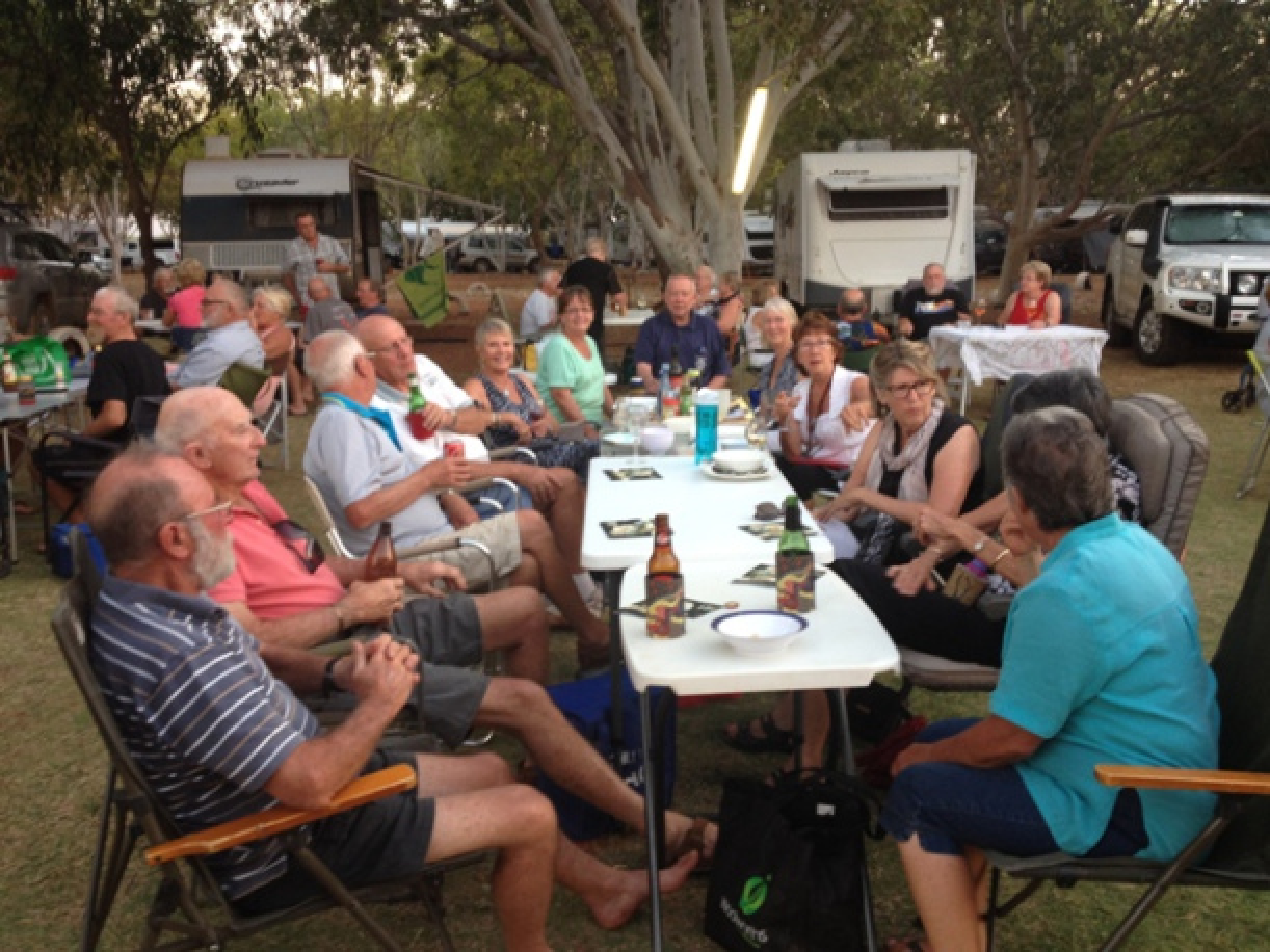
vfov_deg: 40.7
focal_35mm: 35
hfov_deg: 52.6
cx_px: 635
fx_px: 1284
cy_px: 476
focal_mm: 4.28
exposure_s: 1/20
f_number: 2.4
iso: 50
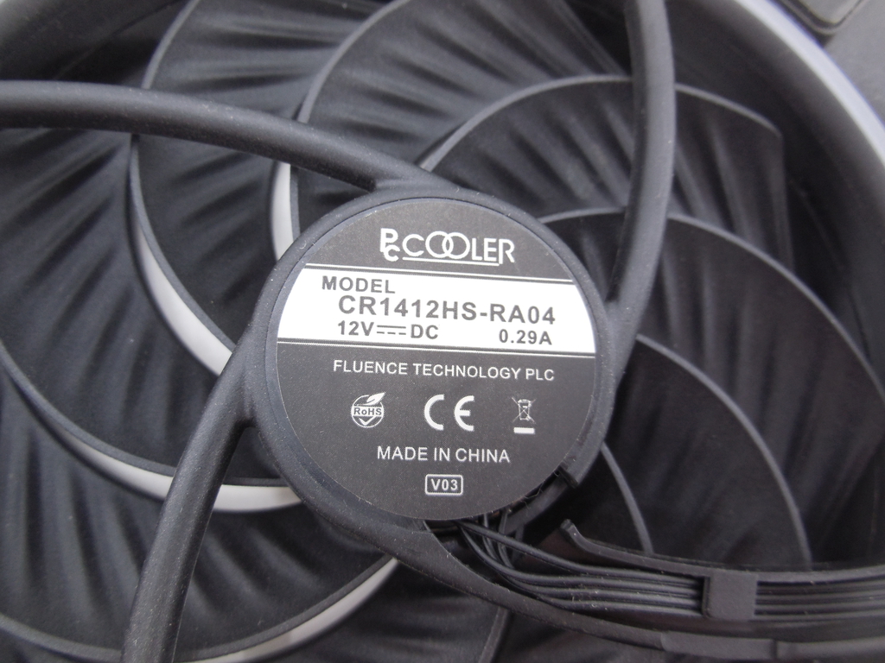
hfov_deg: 69.4
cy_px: 332
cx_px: 442
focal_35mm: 25
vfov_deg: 54.9
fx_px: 639
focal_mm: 4.5
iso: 125
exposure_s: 1/30
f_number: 3.1
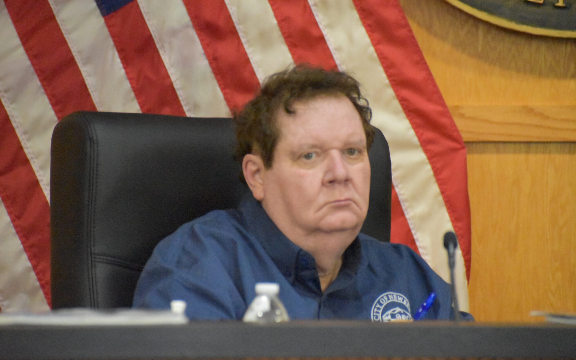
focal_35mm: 299
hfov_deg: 7.0
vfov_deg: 4.4
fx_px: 4686
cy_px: 185
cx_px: 288
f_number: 5.3
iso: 12800
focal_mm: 195
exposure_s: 1/250
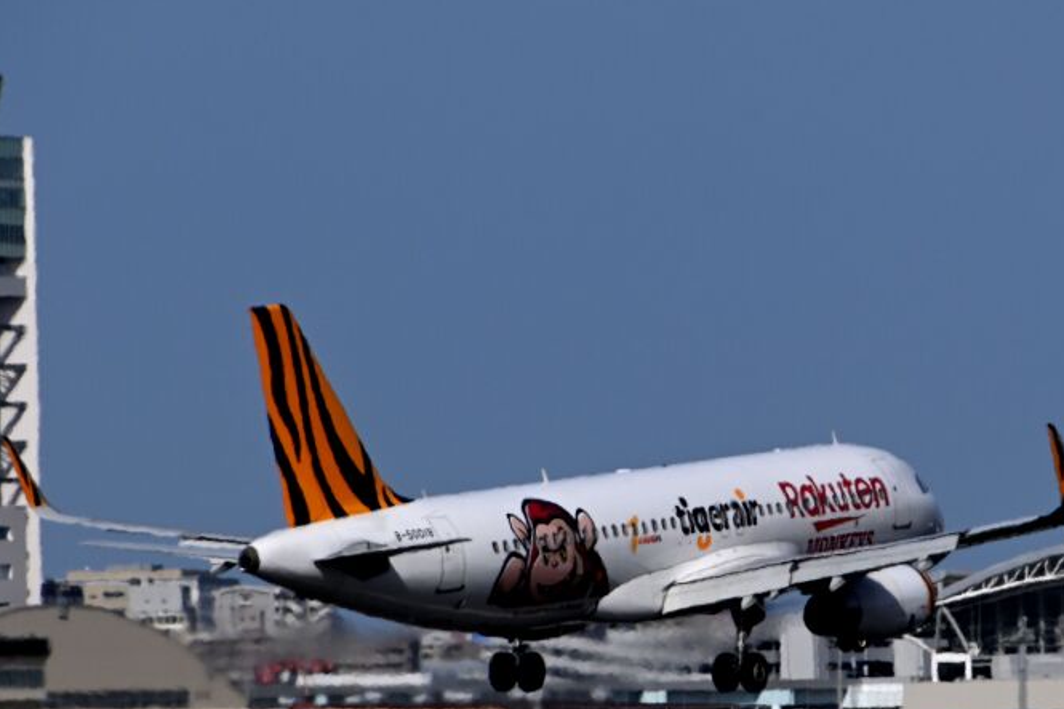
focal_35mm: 455
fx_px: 13444
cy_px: 391
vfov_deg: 3.0
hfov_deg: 4.5
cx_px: 690
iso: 200
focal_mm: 210
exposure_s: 1/2000
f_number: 7.1
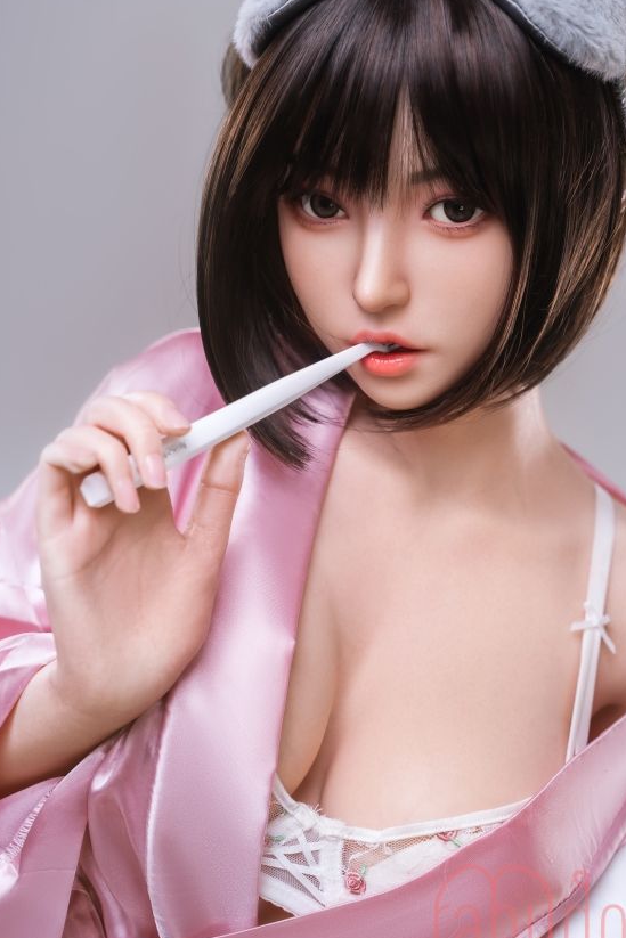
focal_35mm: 70
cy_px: 465
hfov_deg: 19.5
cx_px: 334
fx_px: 1825
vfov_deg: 28.8
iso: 80
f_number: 5
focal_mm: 64
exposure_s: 1/125
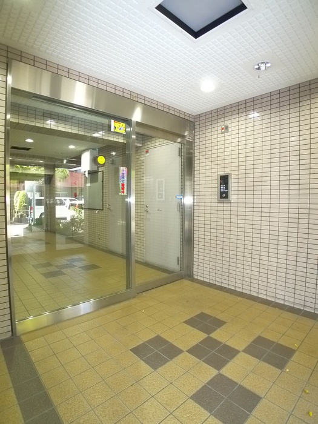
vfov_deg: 71.6
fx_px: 294
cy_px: 212
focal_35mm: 24
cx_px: 159
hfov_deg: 56.8
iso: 400
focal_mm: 5.1
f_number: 2
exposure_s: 1/13
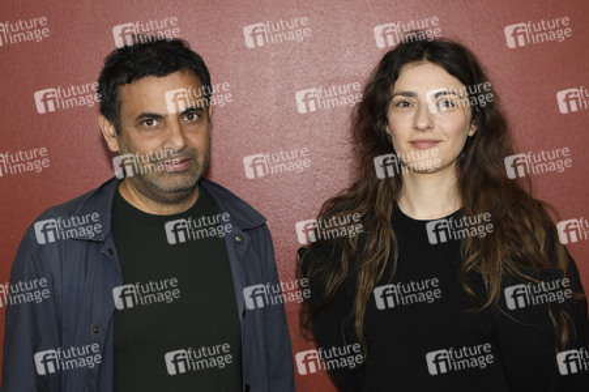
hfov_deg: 31.0
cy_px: 196
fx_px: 1063
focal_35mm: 65
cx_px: 294
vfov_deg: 20.9
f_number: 4
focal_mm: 65
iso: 800
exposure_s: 1/320
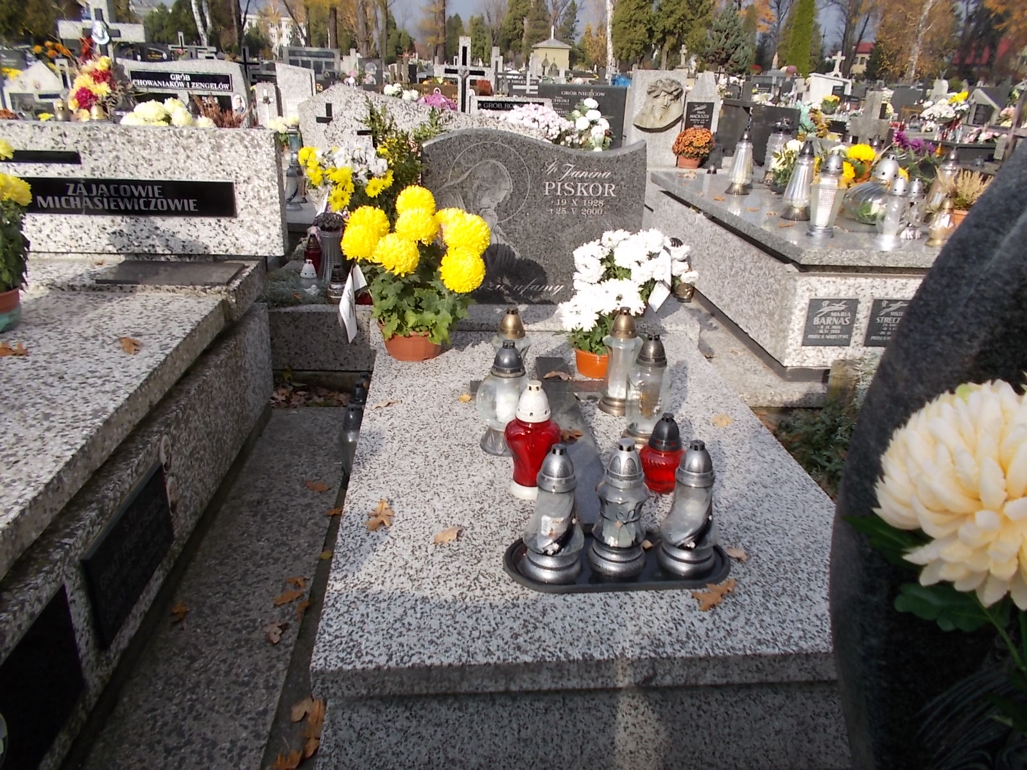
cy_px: 385
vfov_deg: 53.1
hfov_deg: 67.3
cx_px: 514
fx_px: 771
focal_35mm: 26
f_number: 8
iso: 80
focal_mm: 4.6
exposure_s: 1/125
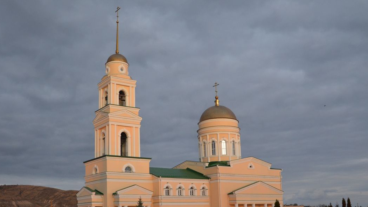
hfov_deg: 53.2
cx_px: 172
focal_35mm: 38
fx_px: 367
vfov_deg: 31.3
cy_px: 133
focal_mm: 21
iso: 800
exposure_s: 1/40
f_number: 3.8
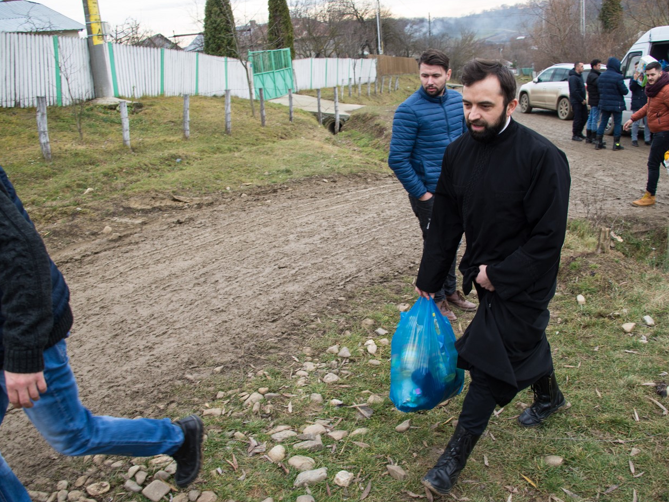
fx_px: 599
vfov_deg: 45.4
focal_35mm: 31
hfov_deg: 58.3
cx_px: 365
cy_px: 250
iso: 280
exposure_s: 1/125
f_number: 5.6
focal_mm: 28
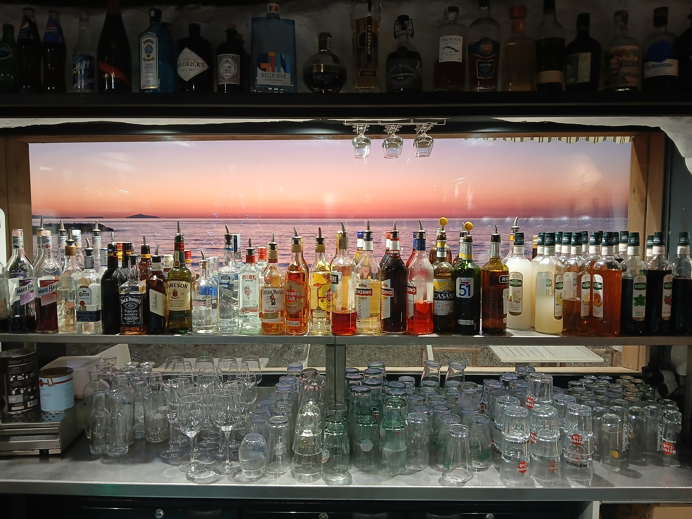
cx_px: 346
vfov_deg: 53.1
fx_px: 520
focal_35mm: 26
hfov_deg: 67.3
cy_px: 260
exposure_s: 1/30
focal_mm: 3.98
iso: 200
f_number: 1.8
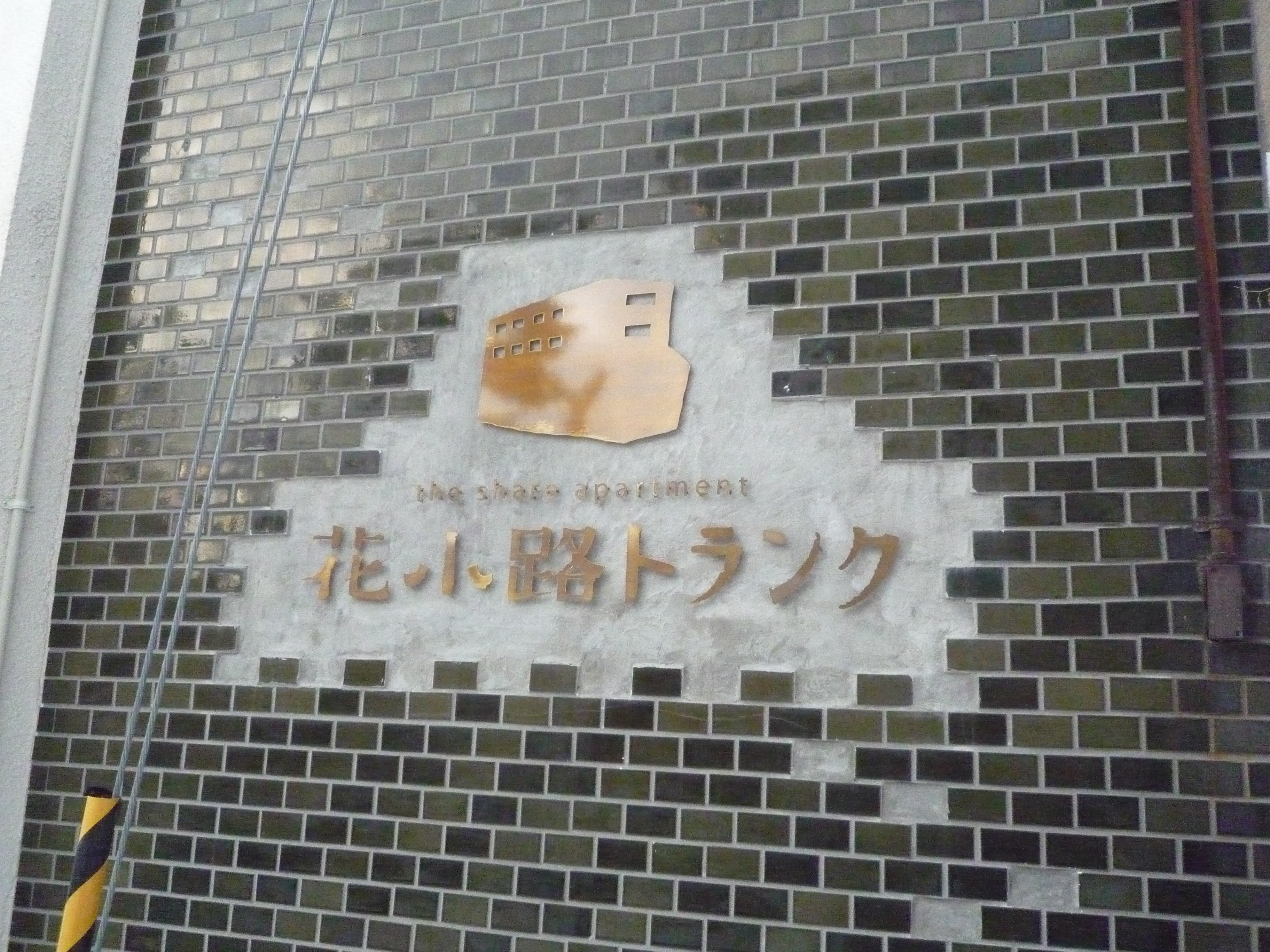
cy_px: 476
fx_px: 1101
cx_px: 635
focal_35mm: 30
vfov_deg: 46.8
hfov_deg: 60.0
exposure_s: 1/800
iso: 1600
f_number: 4.5
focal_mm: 5.3
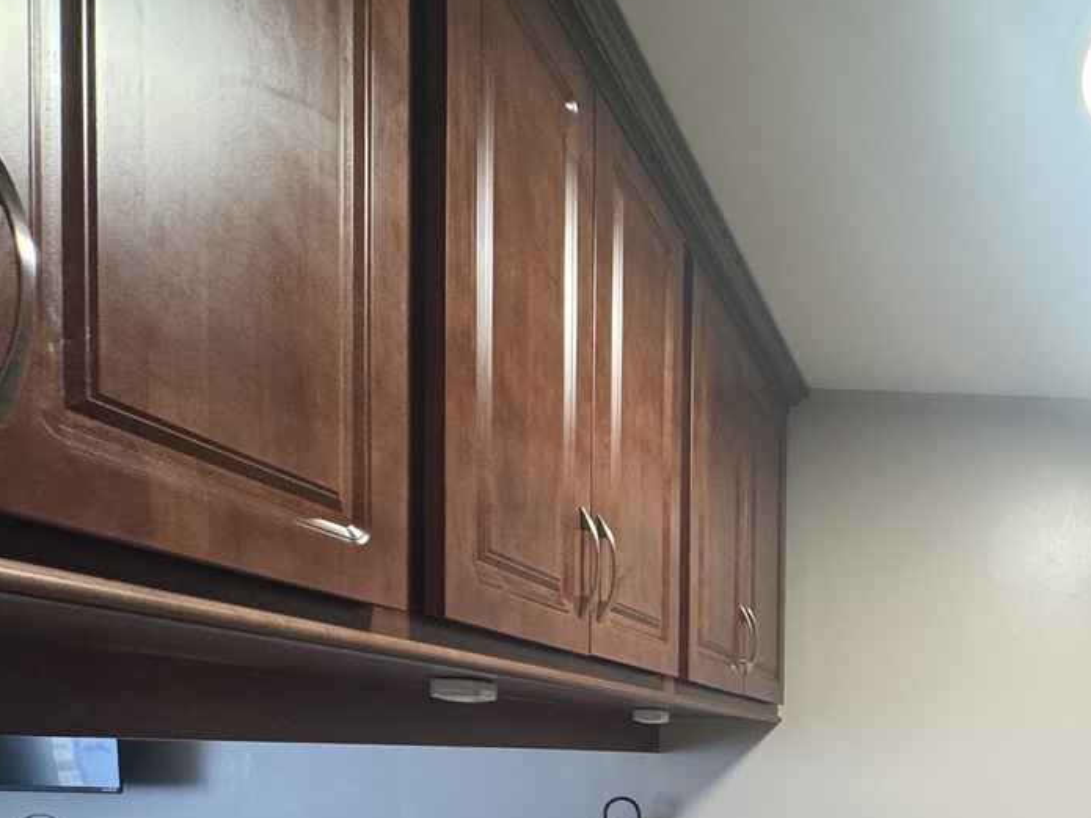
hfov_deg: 52.4
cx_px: 1025
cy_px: 798
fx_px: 914
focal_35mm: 29
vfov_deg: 42.4
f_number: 2.2
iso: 320
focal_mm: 2.22
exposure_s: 1/60
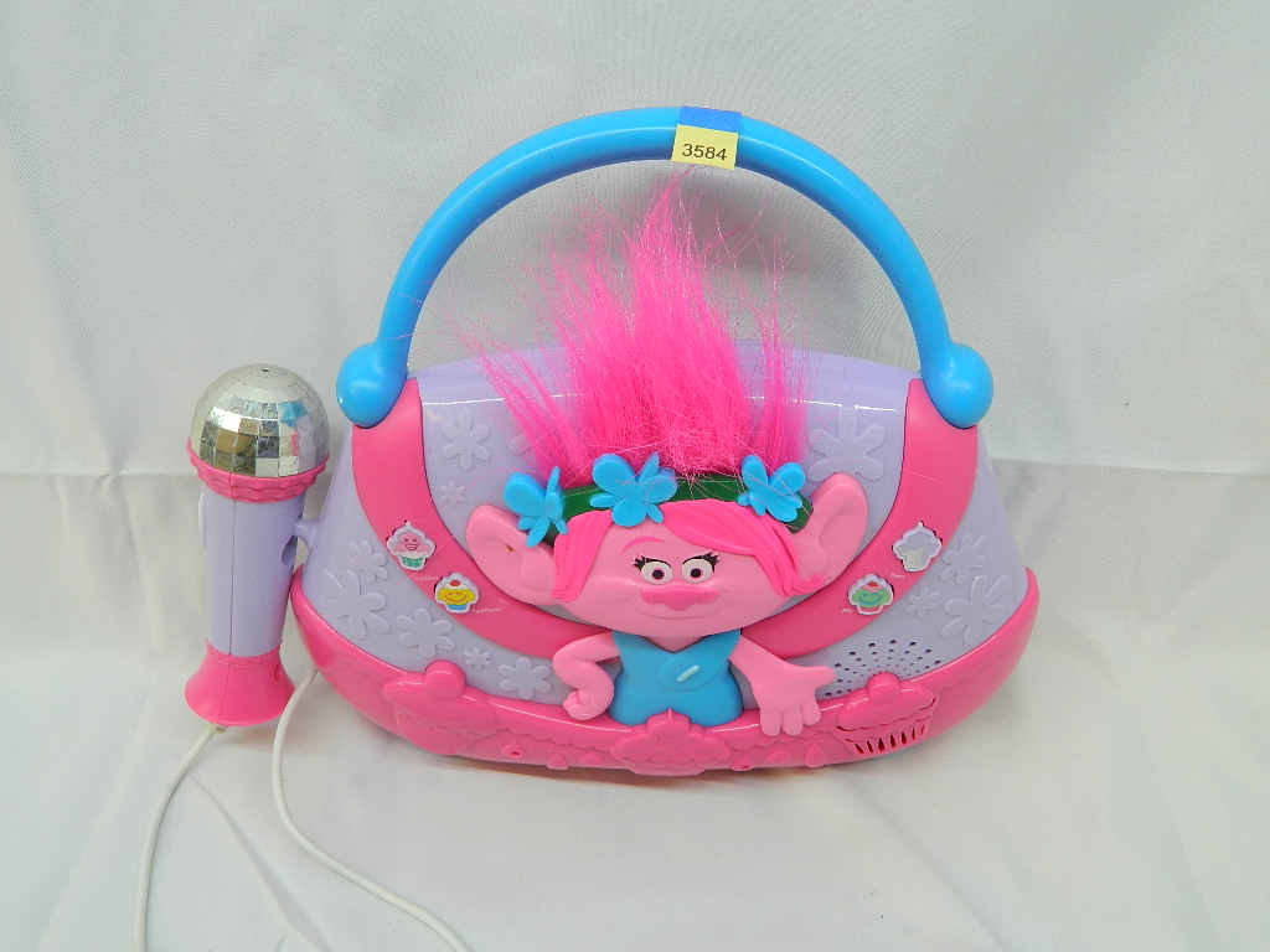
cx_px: 635
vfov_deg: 40.7
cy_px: 476
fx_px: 1284
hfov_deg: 52.6
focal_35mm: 35
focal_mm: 6.2
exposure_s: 1/50
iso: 80
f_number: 3.3
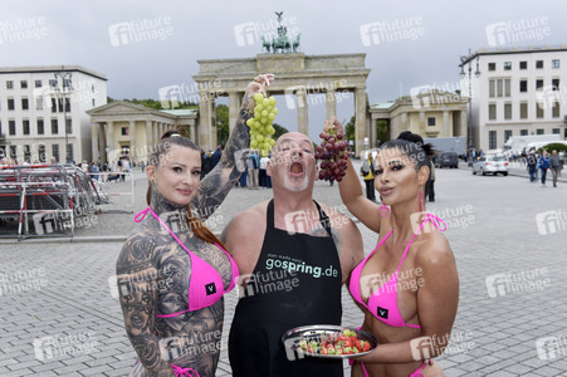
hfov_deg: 50.7
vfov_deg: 35.0
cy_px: 188
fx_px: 598
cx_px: 284
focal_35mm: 38
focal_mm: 38
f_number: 5.6
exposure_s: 1/200
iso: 250
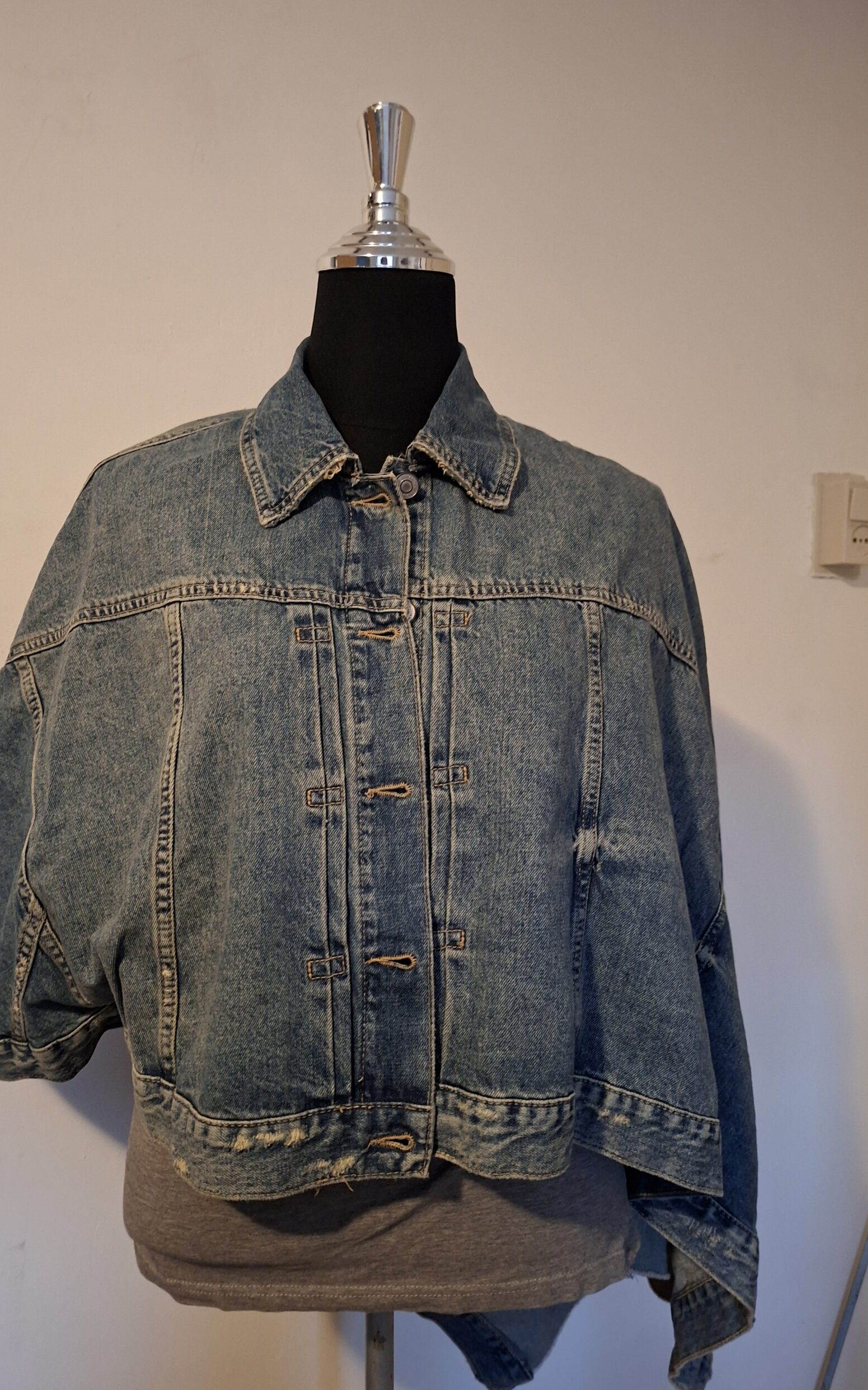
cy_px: 697
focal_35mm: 25
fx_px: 947
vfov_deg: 72.6
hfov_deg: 49.2
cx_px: 402
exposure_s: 1/20
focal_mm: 5.54
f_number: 1.8
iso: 800
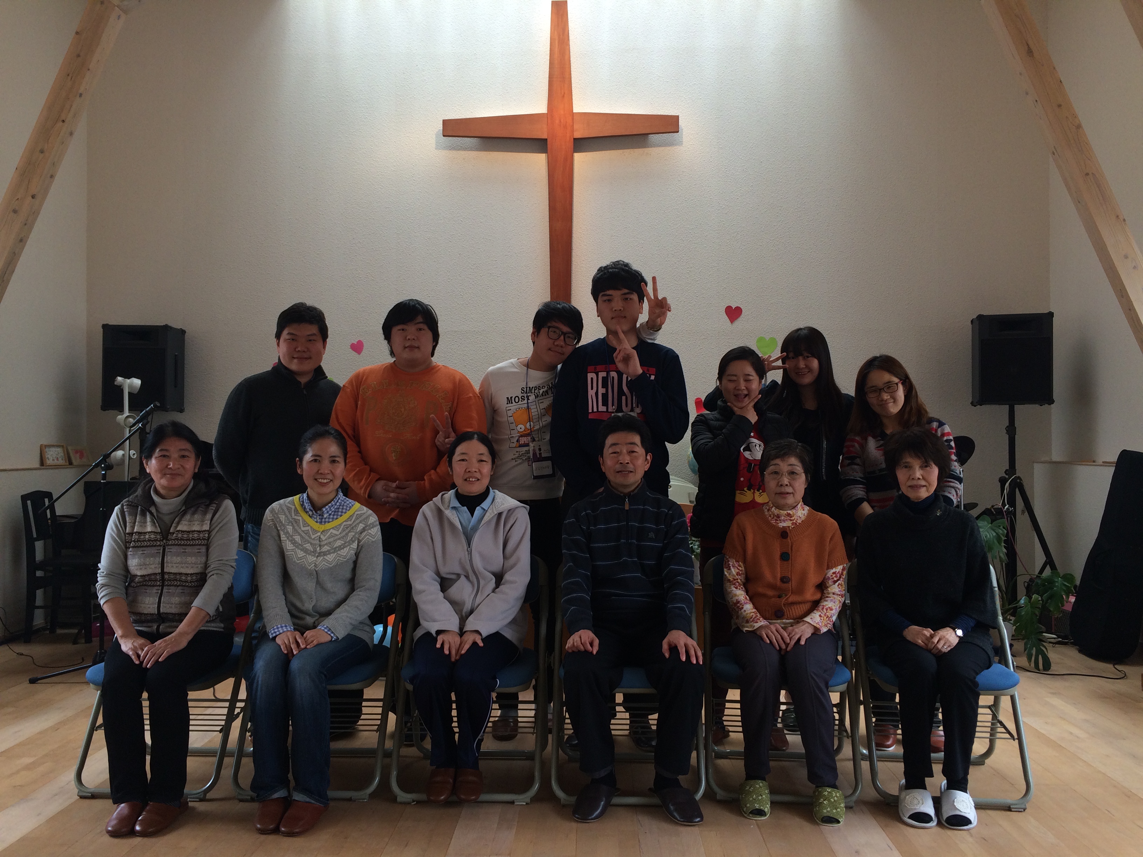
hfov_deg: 61.7
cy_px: 428
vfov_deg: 48.2
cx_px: 572
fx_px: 958
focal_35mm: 29
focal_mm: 4.15
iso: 40
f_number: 2.2
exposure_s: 1/40
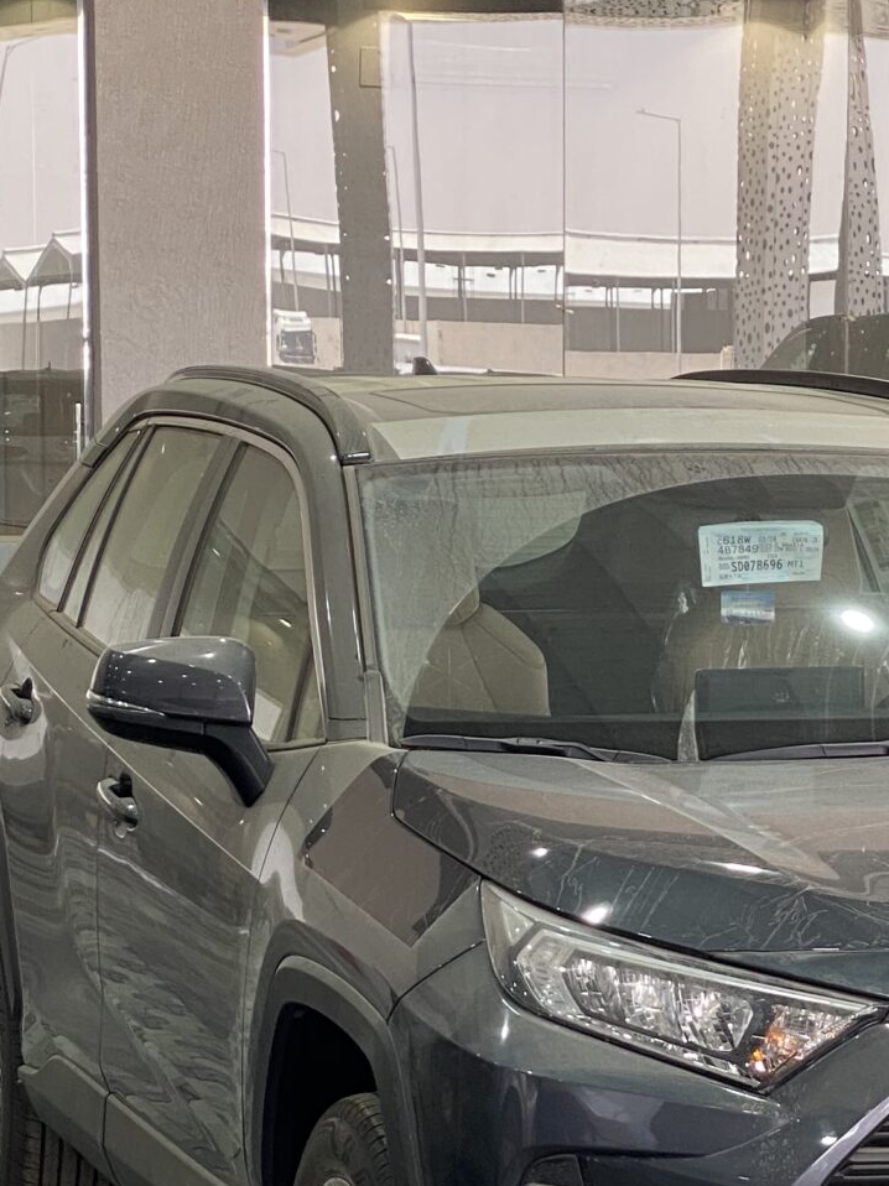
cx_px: 790
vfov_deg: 14.2
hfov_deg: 10.6
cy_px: 816
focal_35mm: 139
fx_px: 4762
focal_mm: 6
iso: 40
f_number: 2
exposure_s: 1/121
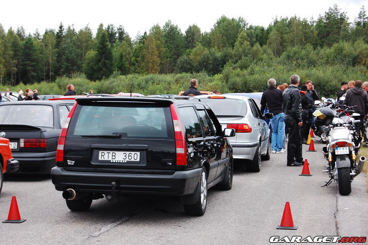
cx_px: 184
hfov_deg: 24.6
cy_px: 122
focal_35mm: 82
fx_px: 843
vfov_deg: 16.5
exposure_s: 1/50
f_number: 10
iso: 200
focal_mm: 55
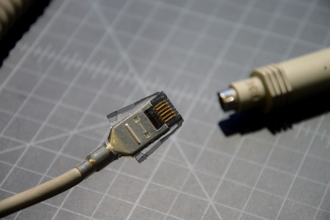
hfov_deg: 13.1
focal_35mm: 158
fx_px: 1443
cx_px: 165
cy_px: 110
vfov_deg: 8.7
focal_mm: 105
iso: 800
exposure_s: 1/60
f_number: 5.6
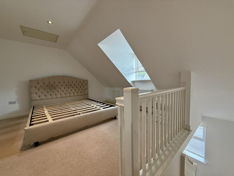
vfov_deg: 85.7
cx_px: 117
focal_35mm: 14
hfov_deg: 102.1
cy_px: 88
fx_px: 95
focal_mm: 2.22
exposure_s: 1/100
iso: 160
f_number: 2.2
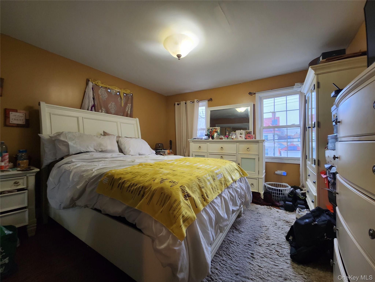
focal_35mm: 13
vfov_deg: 89.9
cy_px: 141
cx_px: 188
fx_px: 141
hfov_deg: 106.2
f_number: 2.2
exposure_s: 1/30
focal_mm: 2.2
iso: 400
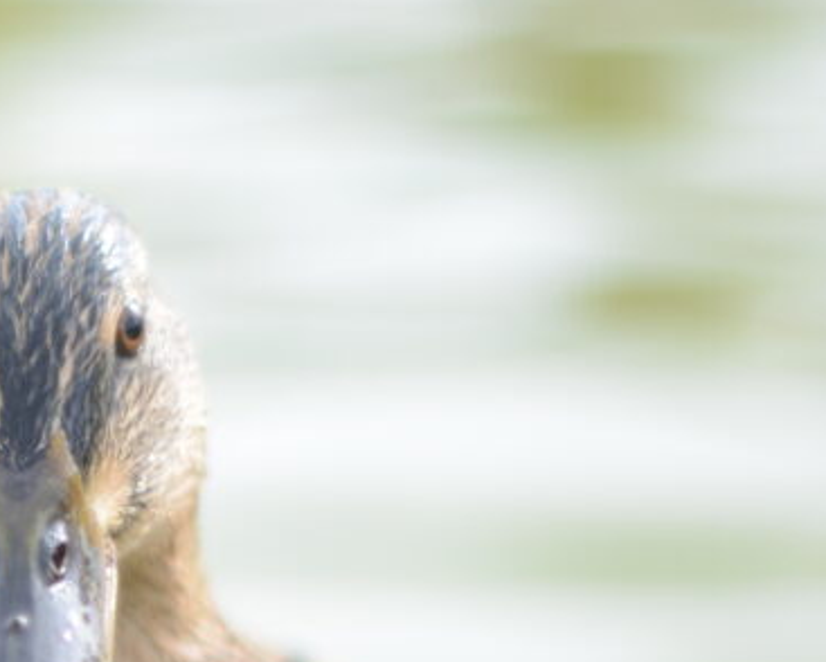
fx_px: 4794
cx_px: -135
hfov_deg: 9.7
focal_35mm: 196
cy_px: 608
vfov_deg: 7.9
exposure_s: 1/4000
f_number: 1.8
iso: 400
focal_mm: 50
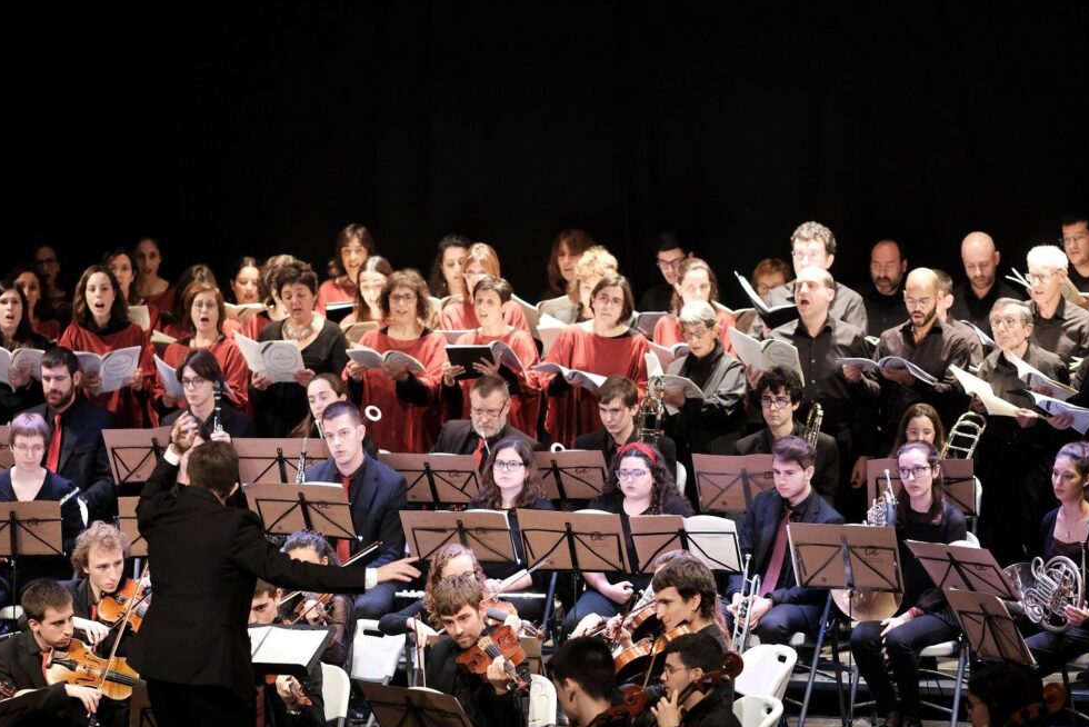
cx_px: 523
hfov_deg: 14.5
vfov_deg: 9.7
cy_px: 369
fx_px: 4266
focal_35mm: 141
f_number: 2
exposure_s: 1/500
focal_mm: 90
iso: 3200
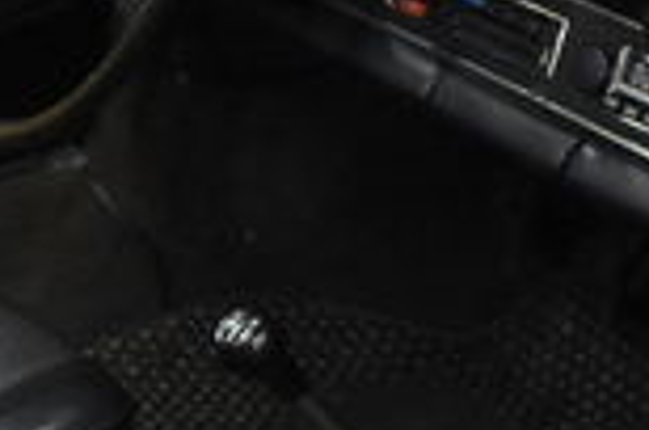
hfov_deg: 15.2
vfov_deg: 10.0
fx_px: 2429
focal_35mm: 135
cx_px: 223
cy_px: 523
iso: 2000
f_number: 3.5
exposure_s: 1/125
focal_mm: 18
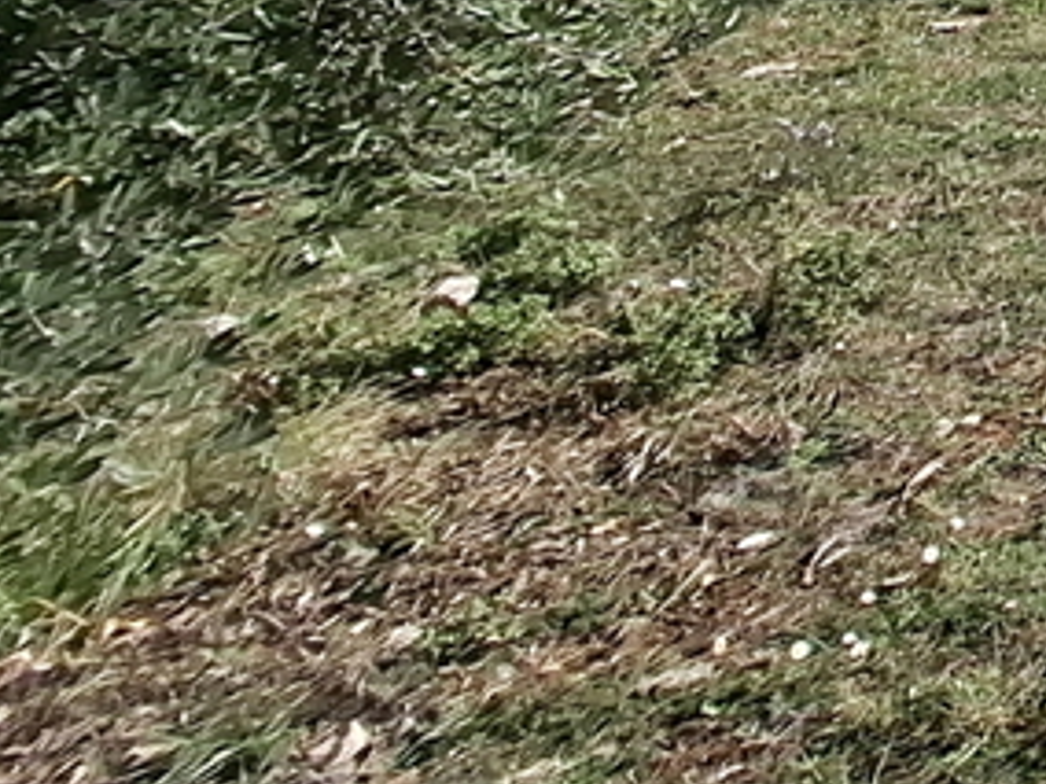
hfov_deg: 18.6
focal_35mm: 55
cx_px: 2162
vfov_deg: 21.7
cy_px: -427
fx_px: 1662
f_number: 2.2
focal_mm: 1.74
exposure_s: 1/1931
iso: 40
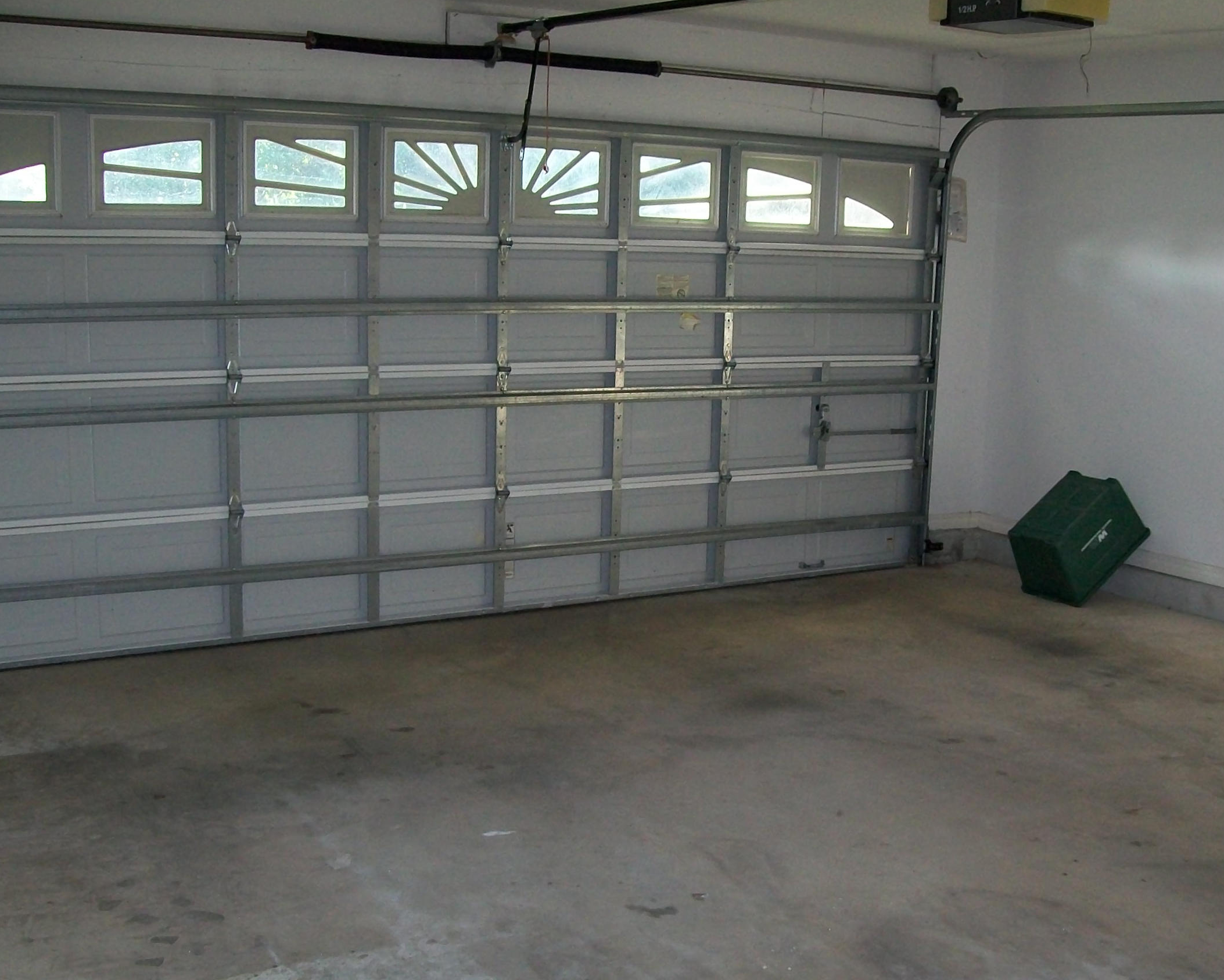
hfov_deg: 43.8
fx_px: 1522
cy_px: 566
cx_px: 667
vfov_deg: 35.6
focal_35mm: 42
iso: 160
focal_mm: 6.1
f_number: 2.7
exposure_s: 1/60
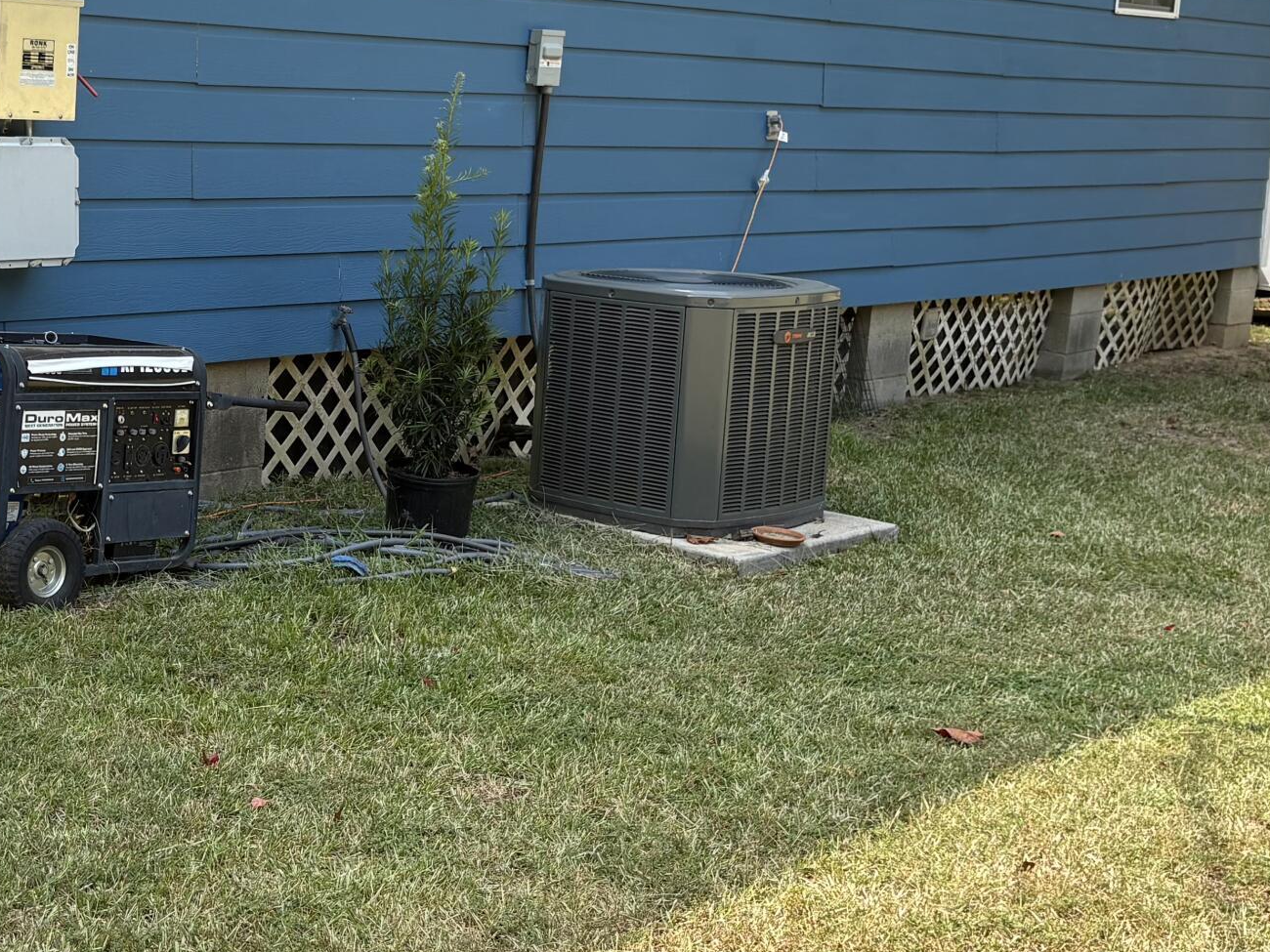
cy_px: 382
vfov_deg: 24.4
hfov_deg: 31.2
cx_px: 218
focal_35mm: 60
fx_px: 2201
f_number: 1.6
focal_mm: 5.96
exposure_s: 1/667
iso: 50
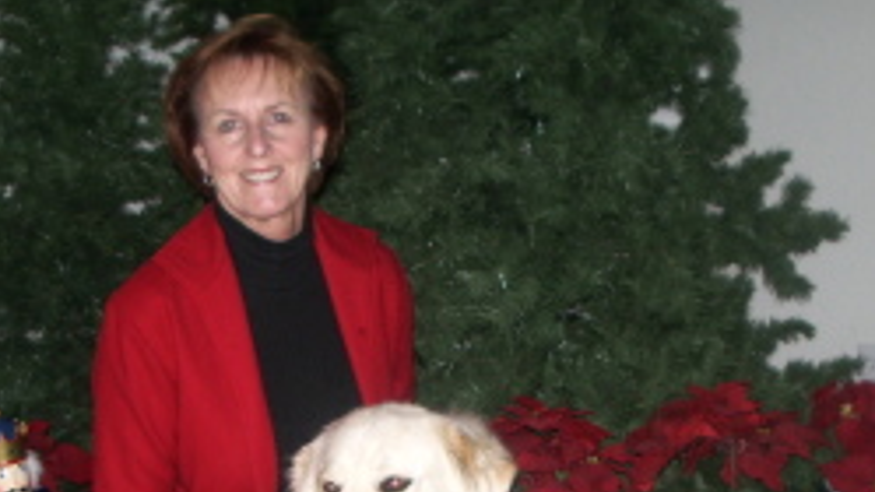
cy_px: 494
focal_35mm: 69
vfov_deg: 17.1
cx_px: 390
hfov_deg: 30.5
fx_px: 1601
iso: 100
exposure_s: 1/40
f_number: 2.6
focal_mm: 5.8
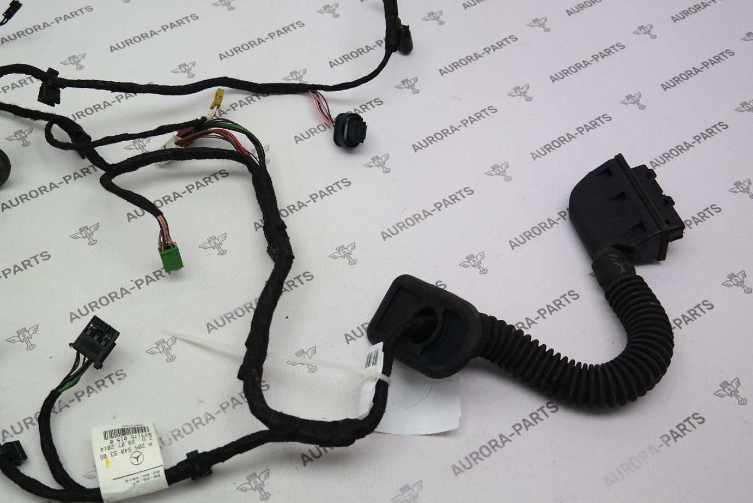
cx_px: 284
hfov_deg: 43.3
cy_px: 240
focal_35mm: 45
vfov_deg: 29.9
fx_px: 941
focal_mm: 24
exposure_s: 1/100
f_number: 4
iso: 100
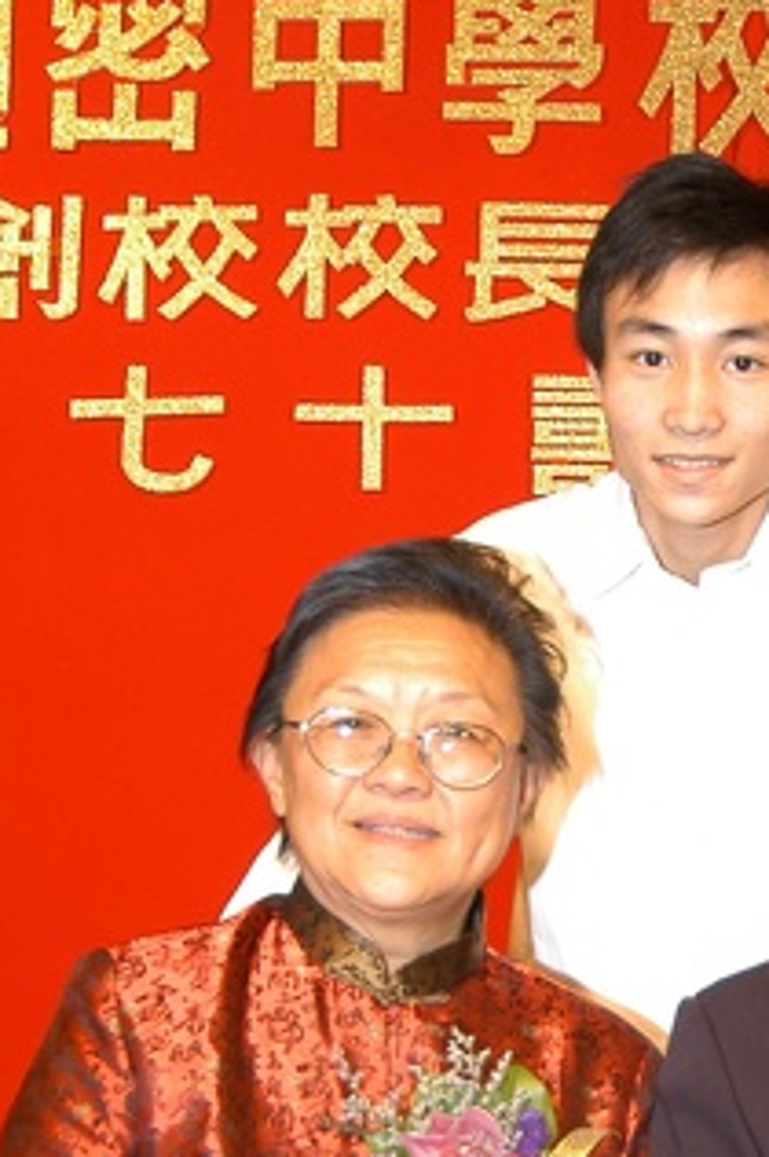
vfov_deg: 29.0
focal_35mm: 68
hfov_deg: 19.7
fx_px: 2190
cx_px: 641
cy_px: 904
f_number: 4
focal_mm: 19
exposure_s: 1/60
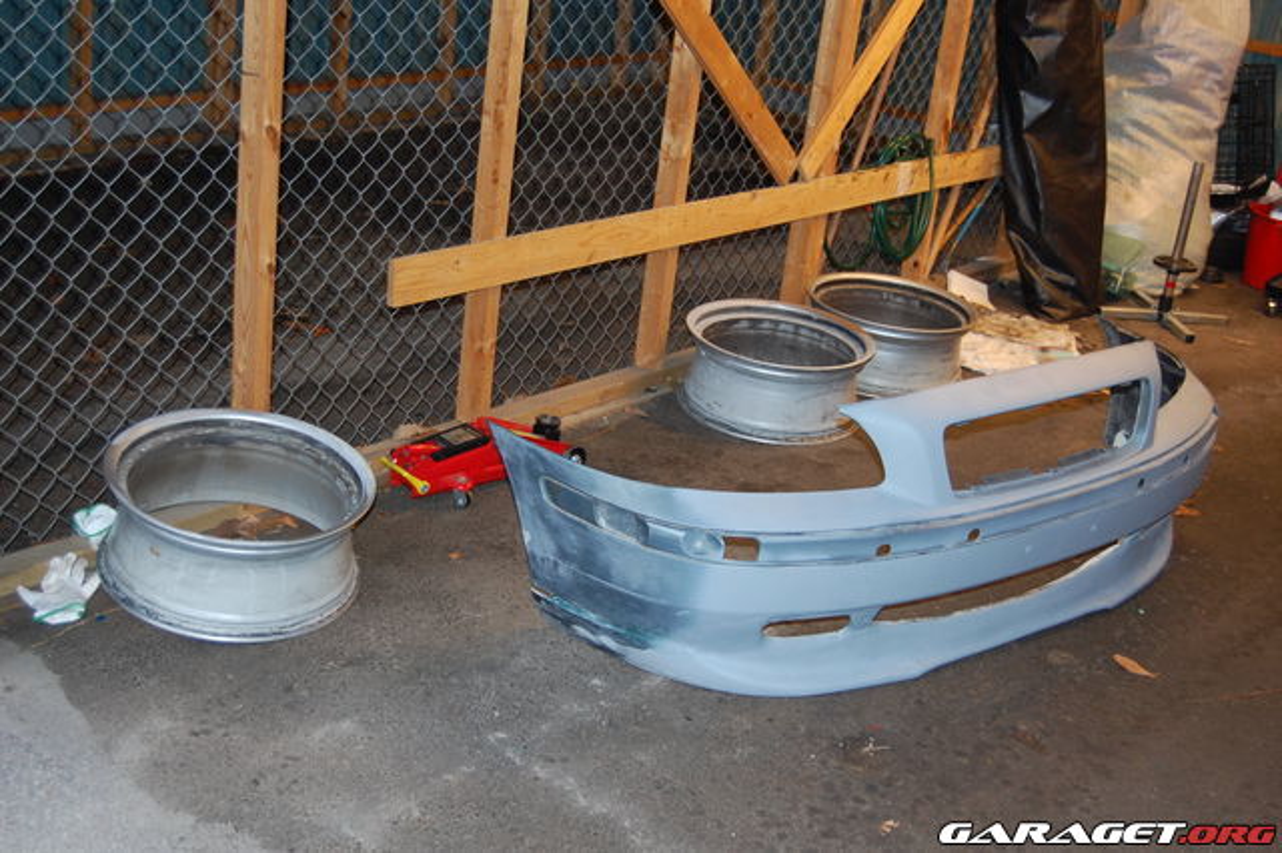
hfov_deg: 42.3
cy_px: 426
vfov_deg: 28.9
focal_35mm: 46
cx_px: 641
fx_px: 1655
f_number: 4.5
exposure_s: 1/60
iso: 400
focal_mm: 31
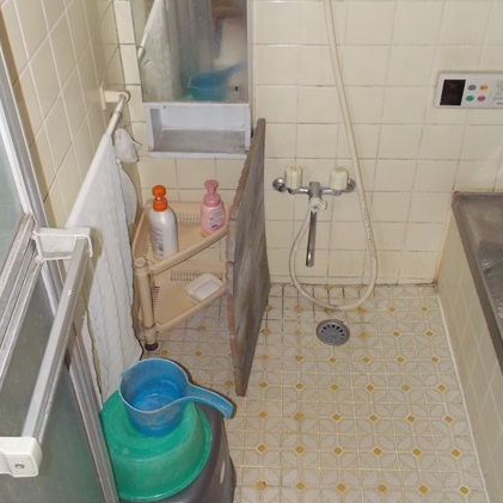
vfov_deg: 42.6
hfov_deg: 42.8
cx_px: 259
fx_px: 641
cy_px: 202
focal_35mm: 39
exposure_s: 1/25
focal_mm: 4.1
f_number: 3.3
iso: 200
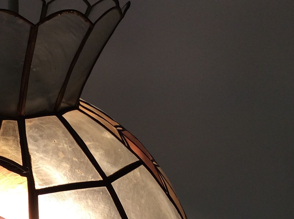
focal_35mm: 75
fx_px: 636
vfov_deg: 19.2
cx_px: 6
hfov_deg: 24.9
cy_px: 196
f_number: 2.4
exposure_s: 1/174
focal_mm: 3.3
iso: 32
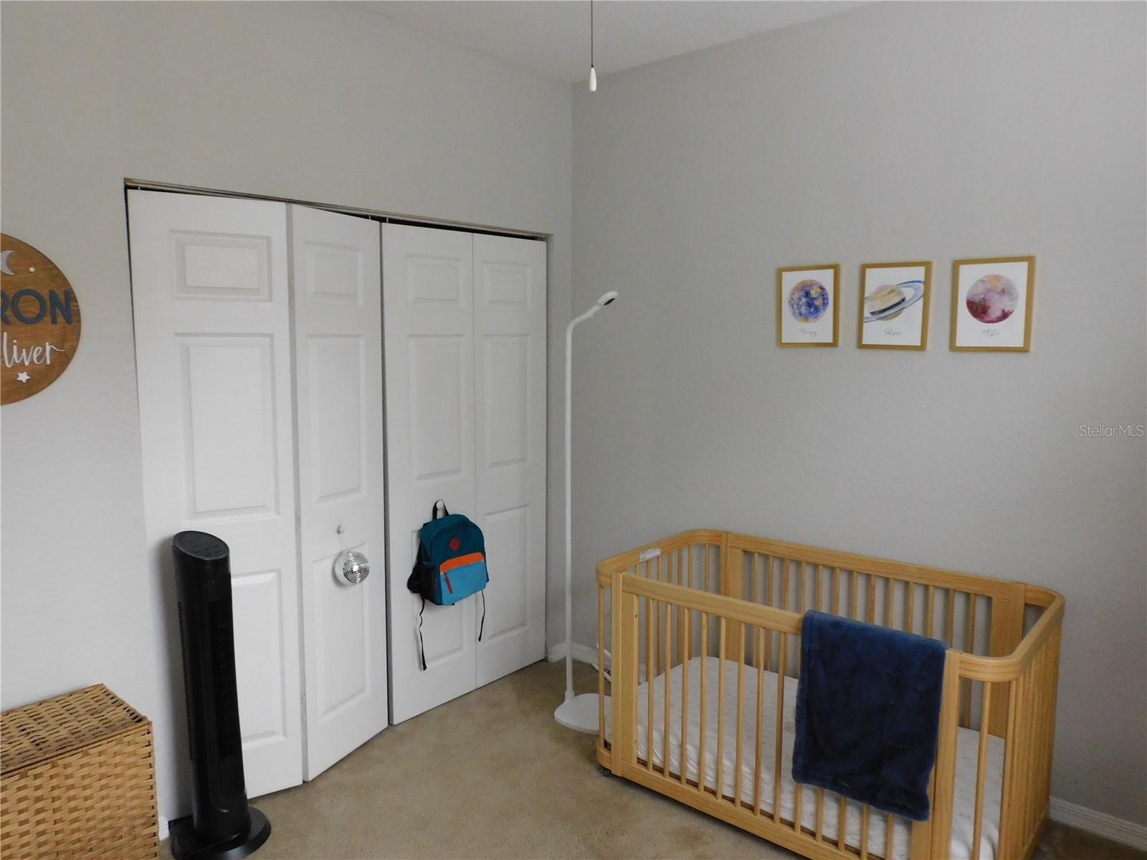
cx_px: 574
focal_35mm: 24
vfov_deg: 56.8
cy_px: 430
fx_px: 795
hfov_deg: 71.6
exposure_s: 1/30
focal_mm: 4.3
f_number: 3.3
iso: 400
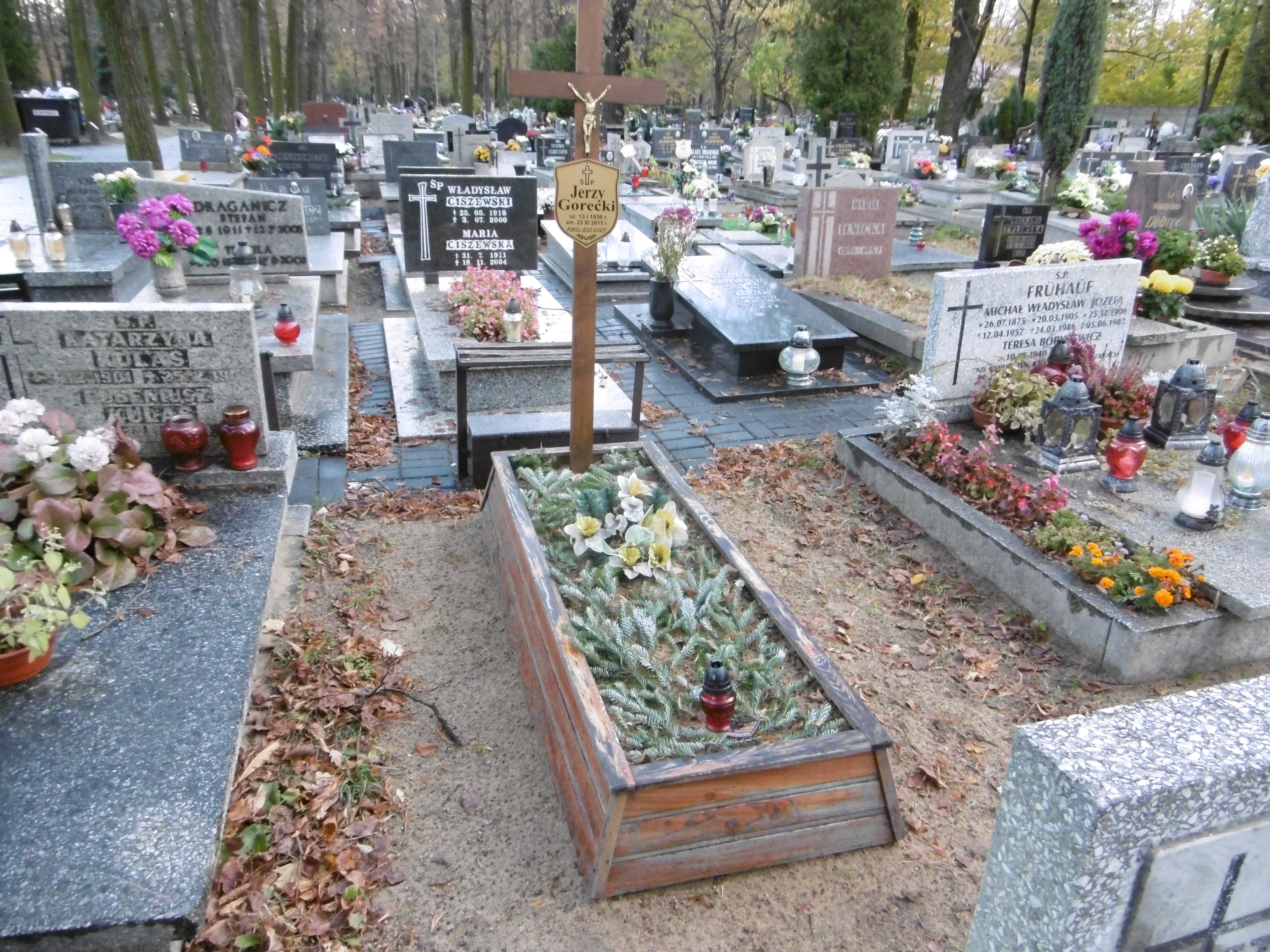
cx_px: 635
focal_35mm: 24
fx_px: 881
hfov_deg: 71.6
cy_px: 476
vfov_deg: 56.8
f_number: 3.1
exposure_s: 1/60
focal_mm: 4.3
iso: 320
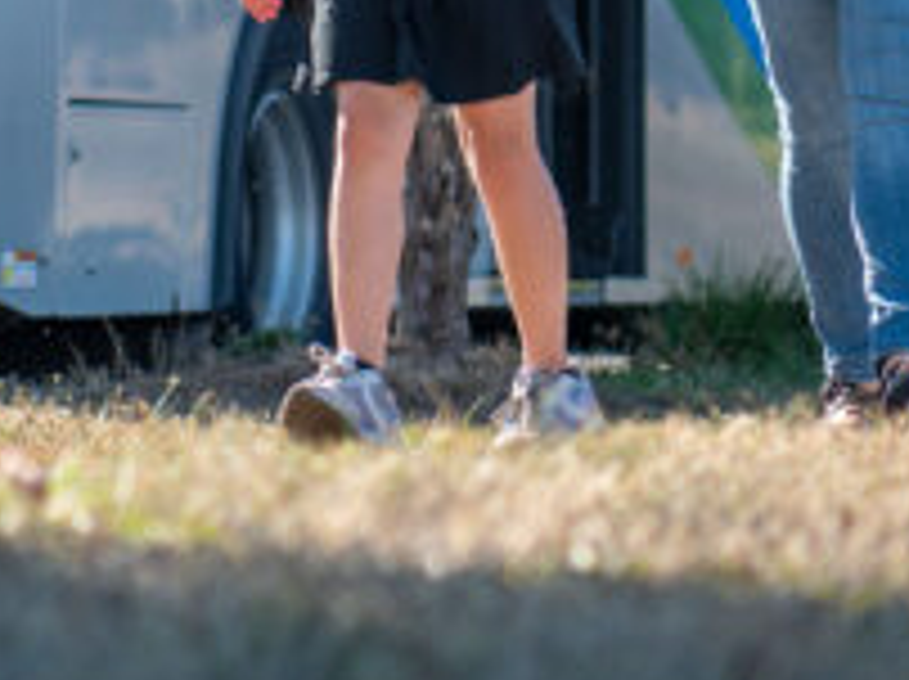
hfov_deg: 5.8
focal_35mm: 342
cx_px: 540
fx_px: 8970
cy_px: -347
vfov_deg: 4.3
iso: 100
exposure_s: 1/800
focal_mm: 70
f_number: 3.2
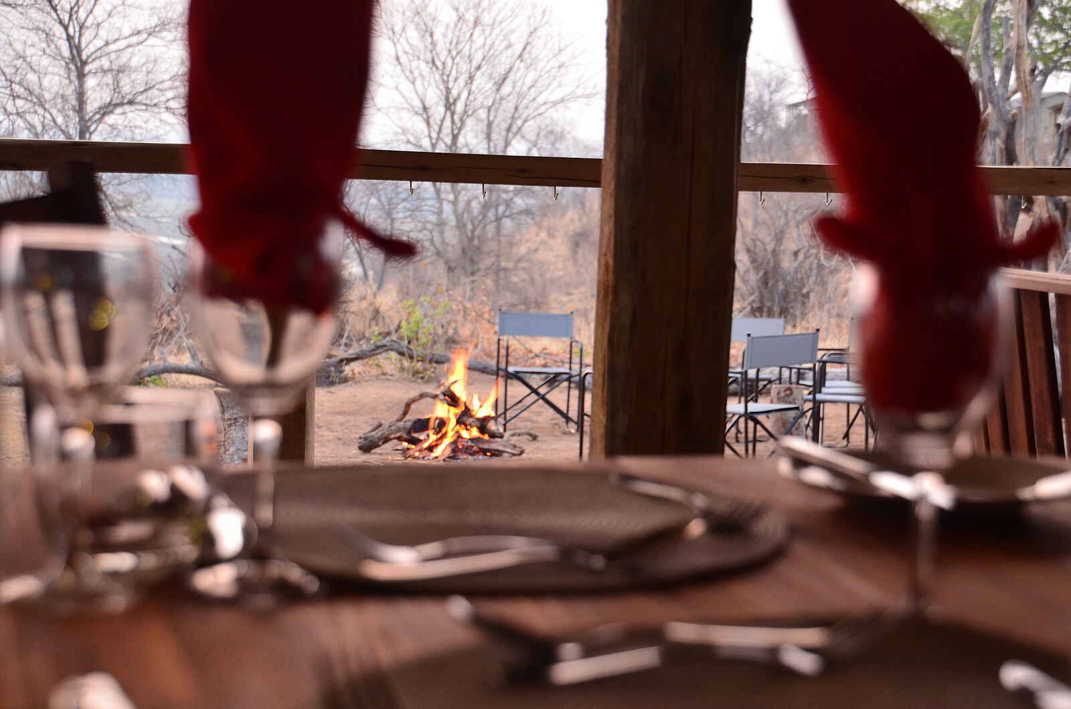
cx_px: 536
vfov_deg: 18.1
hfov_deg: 27.0
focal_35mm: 75
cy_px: 354
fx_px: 2227
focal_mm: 50
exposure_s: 1/30
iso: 1000
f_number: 4.5
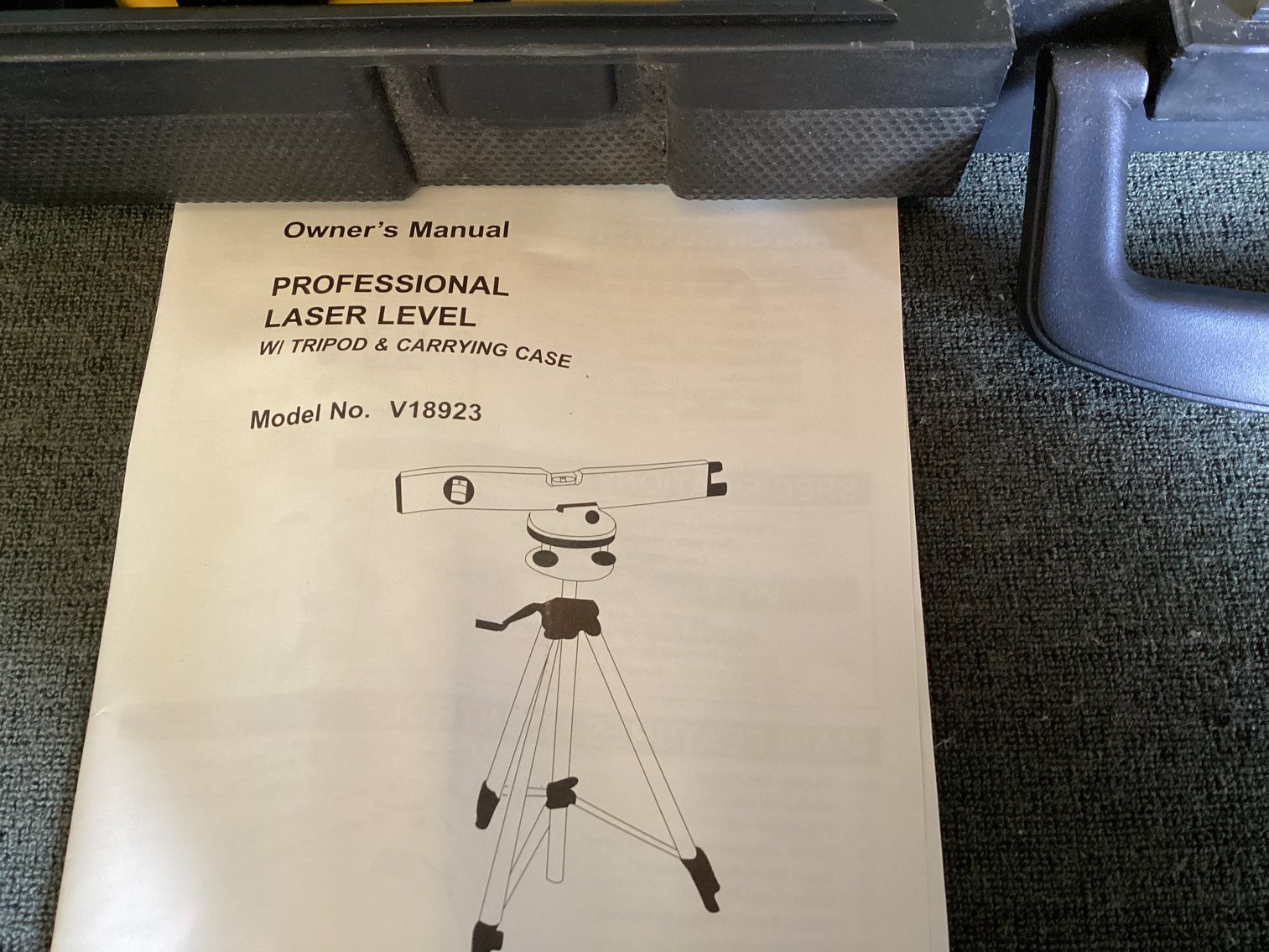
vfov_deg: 45.4
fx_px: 1137
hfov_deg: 58.3
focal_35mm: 31
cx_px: 634
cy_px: 476
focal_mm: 3.3
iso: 250
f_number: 2.4
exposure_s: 1/50
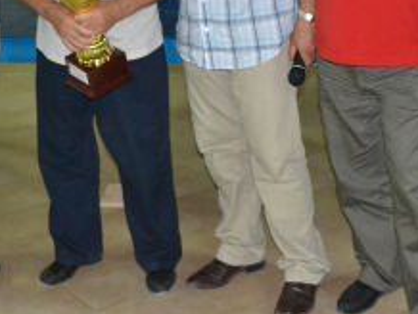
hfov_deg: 25.0
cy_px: 24
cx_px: 226
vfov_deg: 18.6
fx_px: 943
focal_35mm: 78
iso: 3200
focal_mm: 20
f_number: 3.5
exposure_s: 1/60
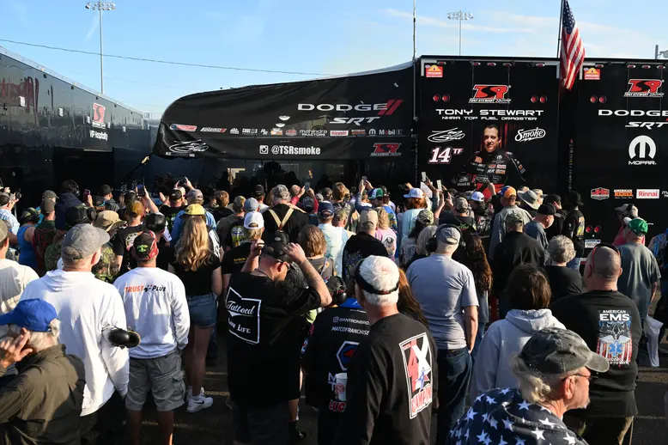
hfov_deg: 54.5
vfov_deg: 37.8
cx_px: 334
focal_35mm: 35
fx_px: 649
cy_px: 222
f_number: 6.3
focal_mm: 35
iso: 400
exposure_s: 1/640
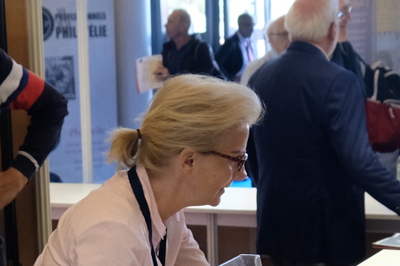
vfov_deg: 12.6
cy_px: 275
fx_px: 1189
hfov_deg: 19.0
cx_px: 118
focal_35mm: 107
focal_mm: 19.5
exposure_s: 1/120
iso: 1600
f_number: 3.6
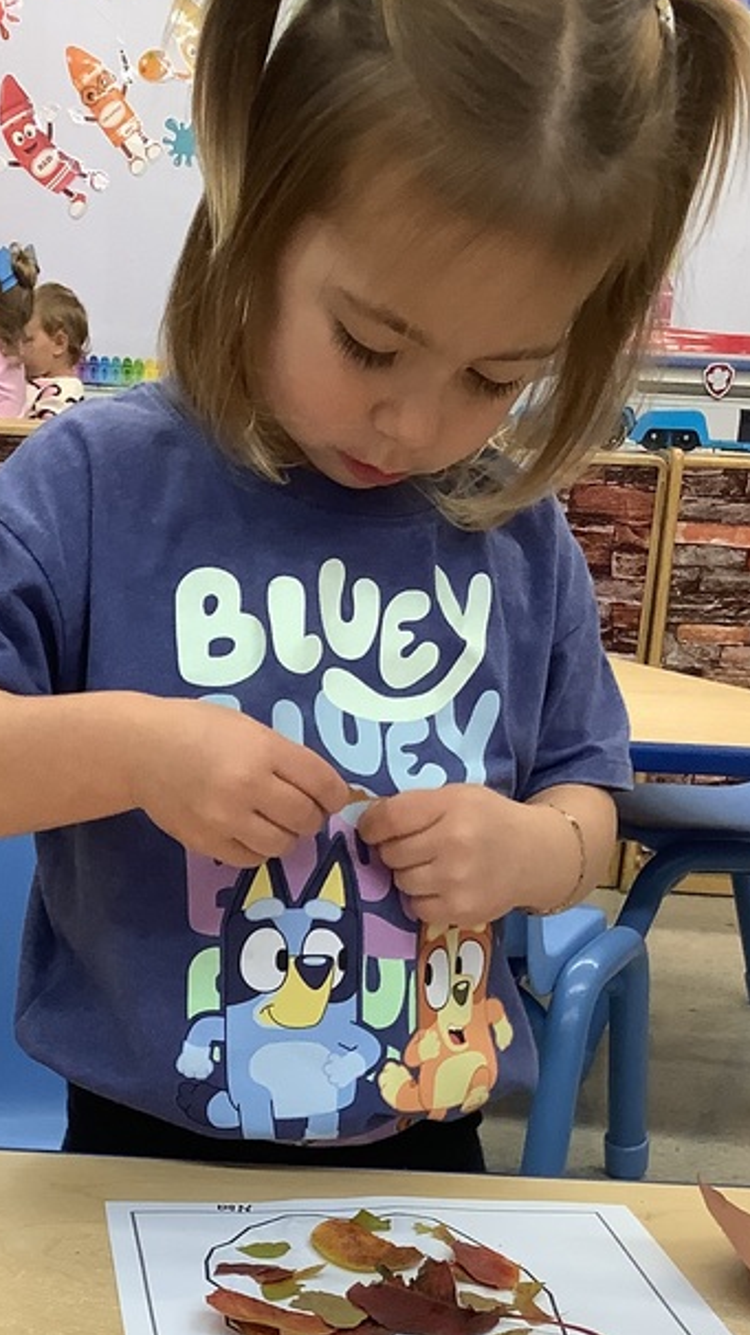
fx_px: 2017
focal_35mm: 57
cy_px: 1060
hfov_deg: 20.9
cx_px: 200
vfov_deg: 35.5
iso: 100
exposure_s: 1/60
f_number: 2.4
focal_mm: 3.3
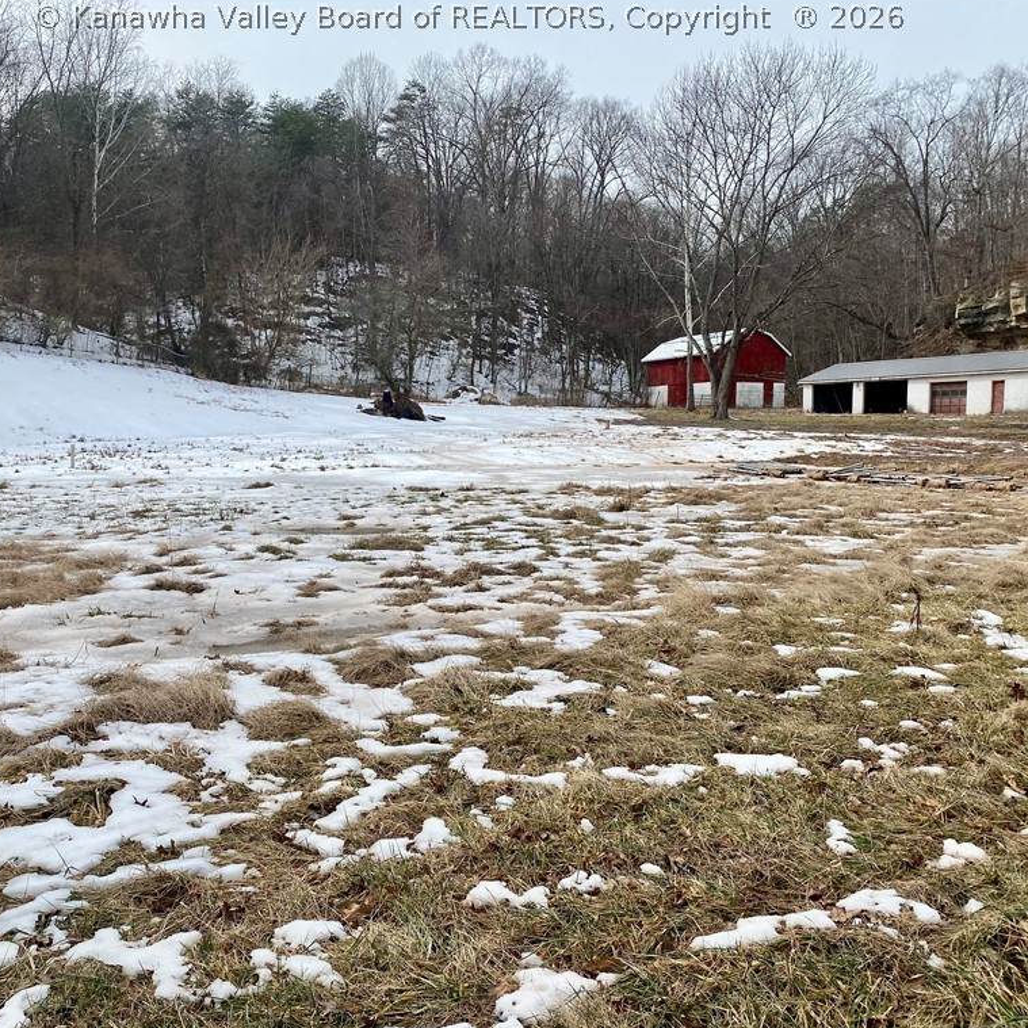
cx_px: 467
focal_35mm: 31
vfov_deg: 52.5
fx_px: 1042
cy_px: 511
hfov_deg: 52.5
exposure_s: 1/2817
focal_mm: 4.25
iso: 32
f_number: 1.8
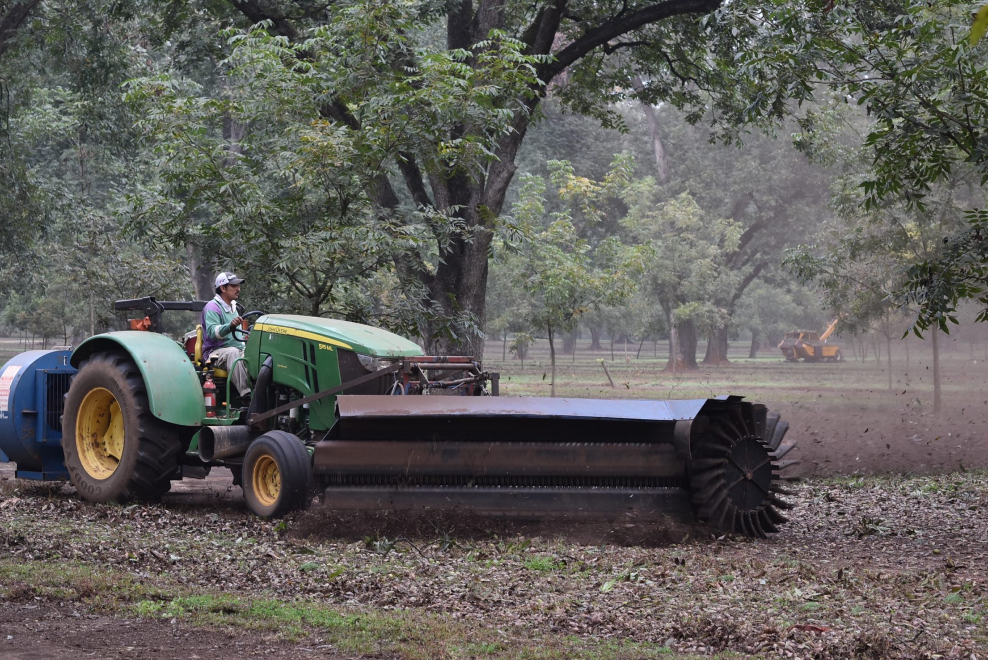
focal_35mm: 96
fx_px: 2625
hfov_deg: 21.3
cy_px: 368
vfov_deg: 14.3
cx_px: 439
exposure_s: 1/125
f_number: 5.6
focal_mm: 55
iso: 400
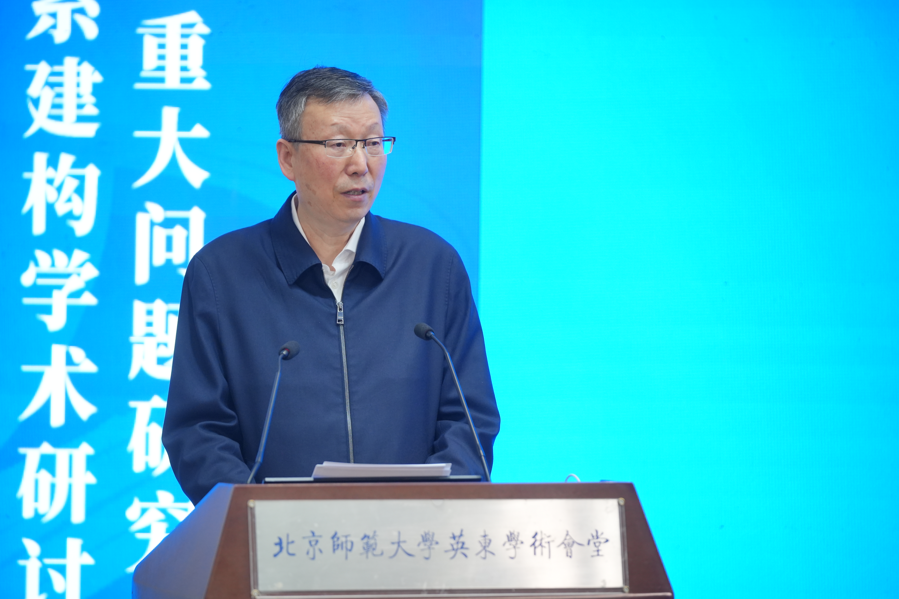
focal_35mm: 179
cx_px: 450
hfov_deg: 11.5
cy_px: 300
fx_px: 4470
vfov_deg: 7.7
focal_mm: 179
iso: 1250
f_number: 3.2
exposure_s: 1/160
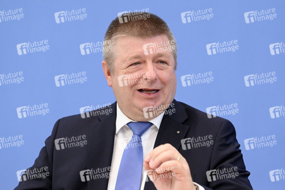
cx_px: 142
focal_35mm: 120
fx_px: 949
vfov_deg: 11.4
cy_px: 95
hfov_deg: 17.1
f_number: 4.5
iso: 4000
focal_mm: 120
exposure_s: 1/1000
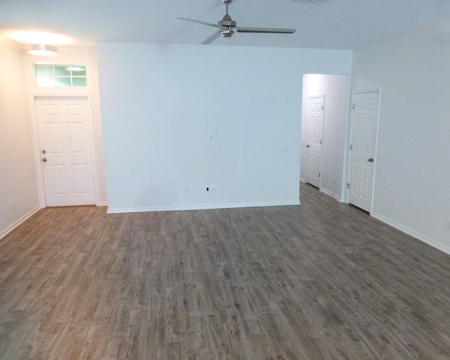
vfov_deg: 54.9
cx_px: 237
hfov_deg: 66.0
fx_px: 346
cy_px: 186
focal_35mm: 26
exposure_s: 1/20
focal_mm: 4.3
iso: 400
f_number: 3.3
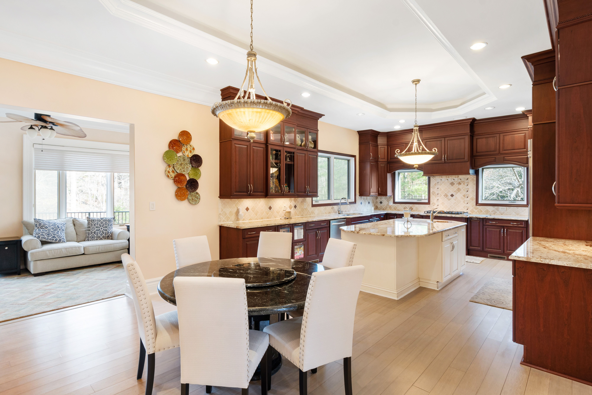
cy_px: 198
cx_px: 296
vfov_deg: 67.4
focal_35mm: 18
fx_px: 296
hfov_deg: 90.0
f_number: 8
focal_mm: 12
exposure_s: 1/1.67
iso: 100
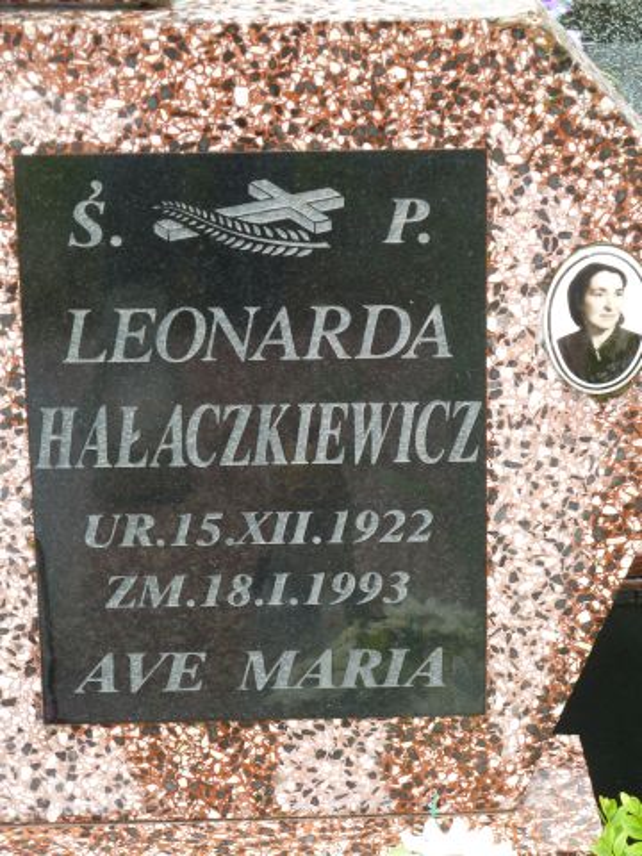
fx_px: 2943
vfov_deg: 16.6
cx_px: 321
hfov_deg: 12.5
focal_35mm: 119
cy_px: 428
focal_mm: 19.5
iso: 125
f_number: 4.4
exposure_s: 1/40
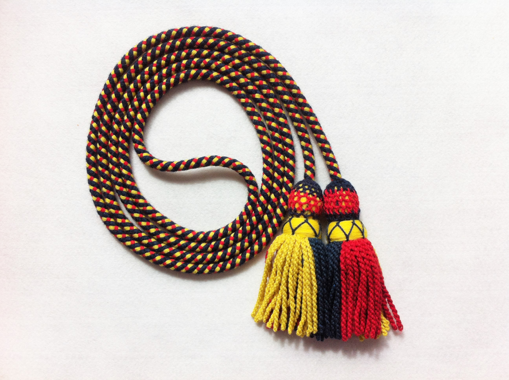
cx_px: 254
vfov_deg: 40.6
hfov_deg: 52.7
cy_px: 190
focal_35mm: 35
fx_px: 514
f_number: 2.8
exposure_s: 1/914
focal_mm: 3.85
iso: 80
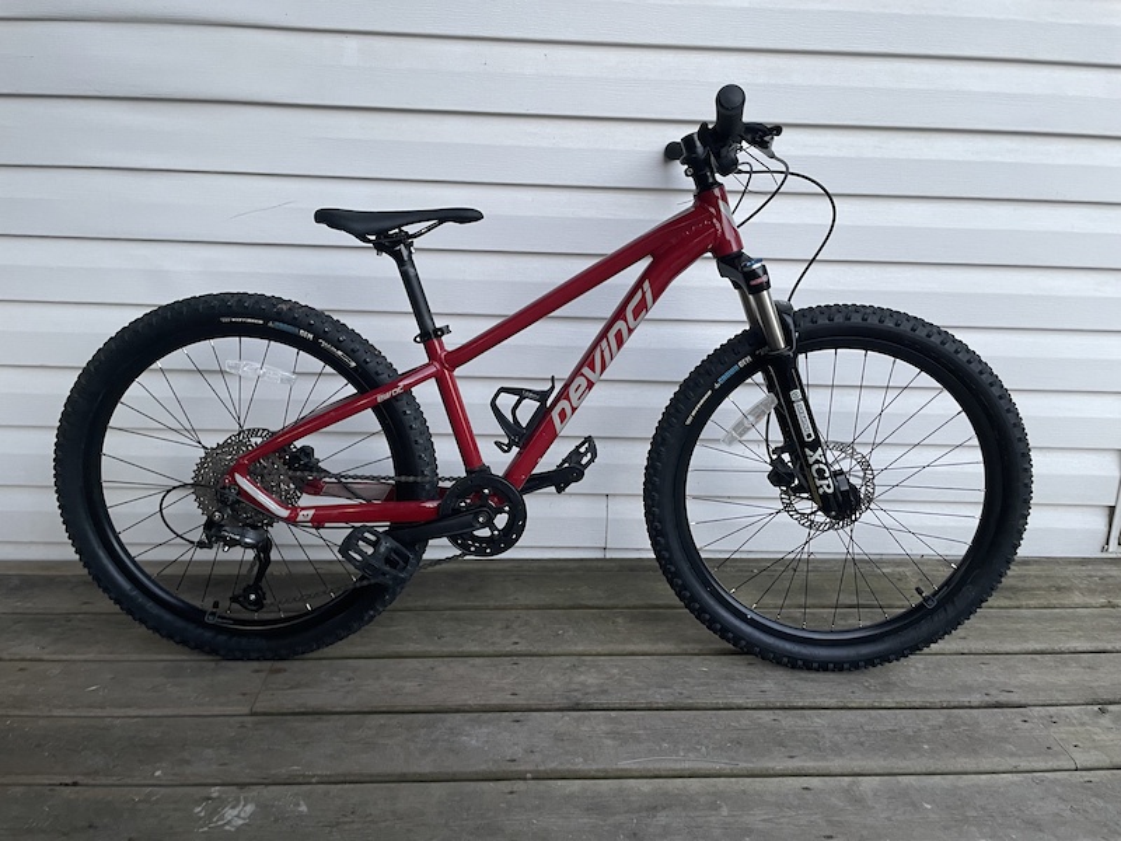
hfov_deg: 67.3
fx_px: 842
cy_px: 420
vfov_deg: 53.1
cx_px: 560
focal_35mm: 26
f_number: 1.6
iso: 200
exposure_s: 1/60
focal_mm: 4.2
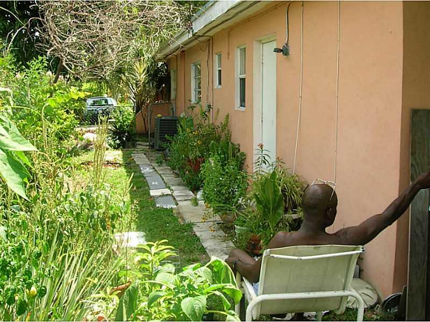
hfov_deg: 49.0
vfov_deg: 37.7
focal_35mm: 38
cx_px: 215
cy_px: 161
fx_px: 472
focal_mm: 6.4
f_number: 5
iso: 50
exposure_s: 1/73.5
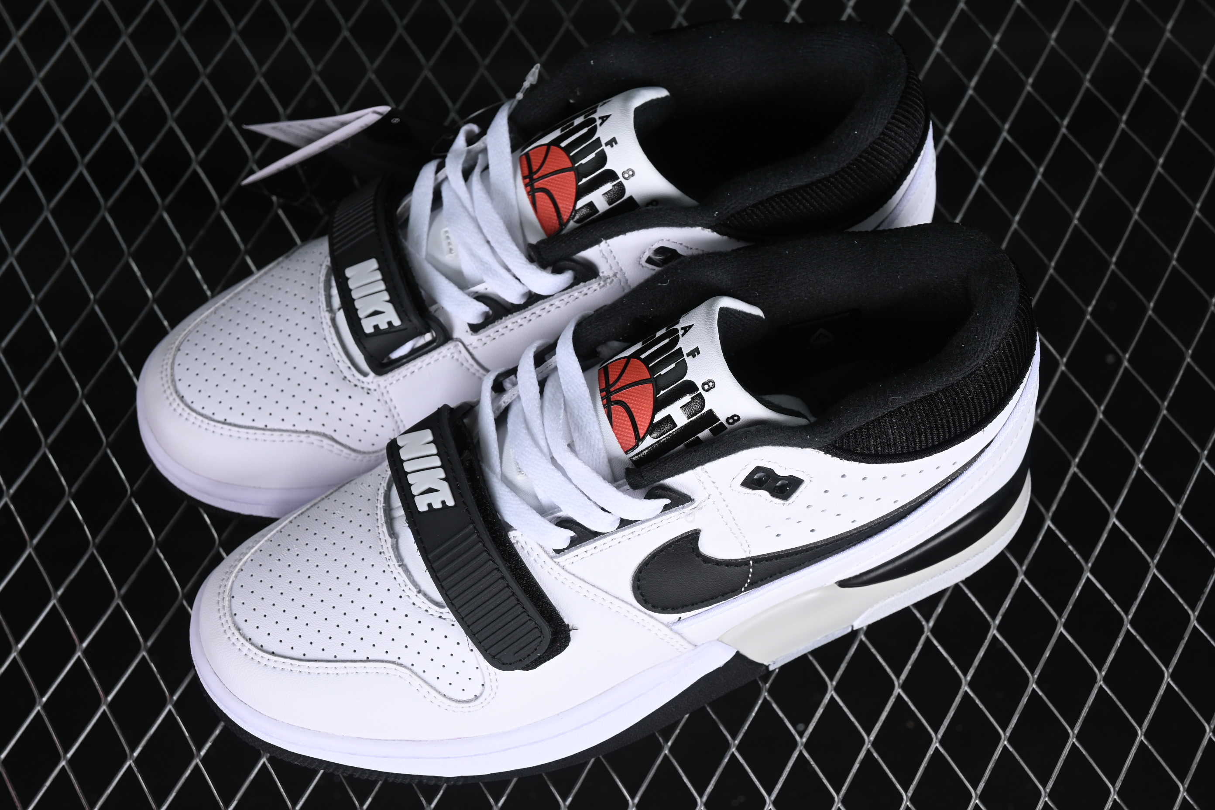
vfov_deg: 18.2
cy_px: 405
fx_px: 2531
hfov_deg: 27.0
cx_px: 608
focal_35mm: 75
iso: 160
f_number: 7.1
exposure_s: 1/80
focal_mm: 50
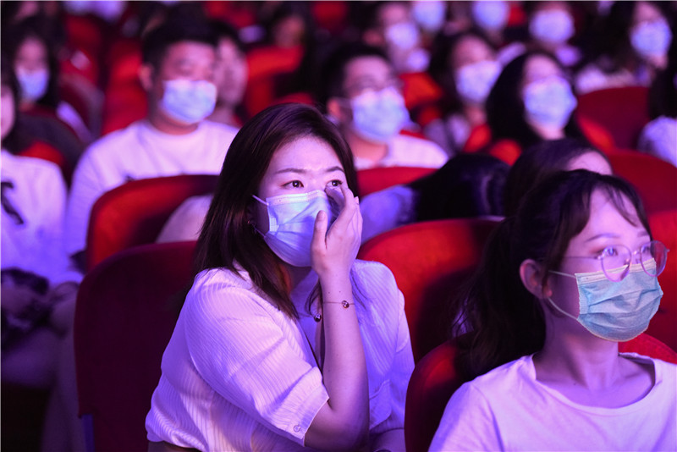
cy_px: 226
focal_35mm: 120
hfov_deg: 17.1
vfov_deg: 11.4
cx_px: 338
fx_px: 2257
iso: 4000
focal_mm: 120
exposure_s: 1/60
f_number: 2.8
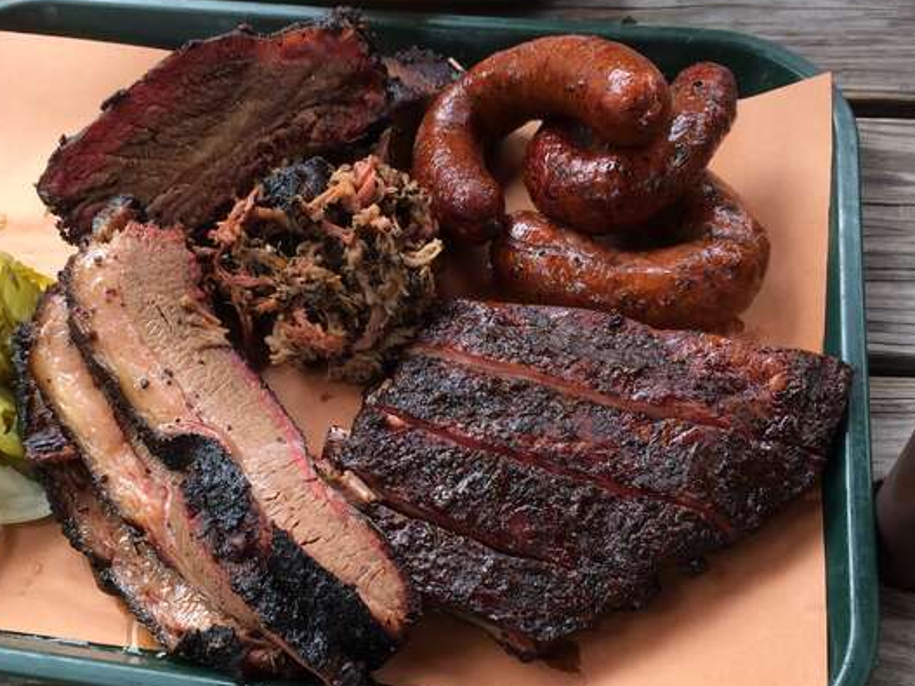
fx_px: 1163
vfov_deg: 32.8
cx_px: 342
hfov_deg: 42.6
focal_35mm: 44
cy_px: 412
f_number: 2.2
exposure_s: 1/120
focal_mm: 4.15
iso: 40
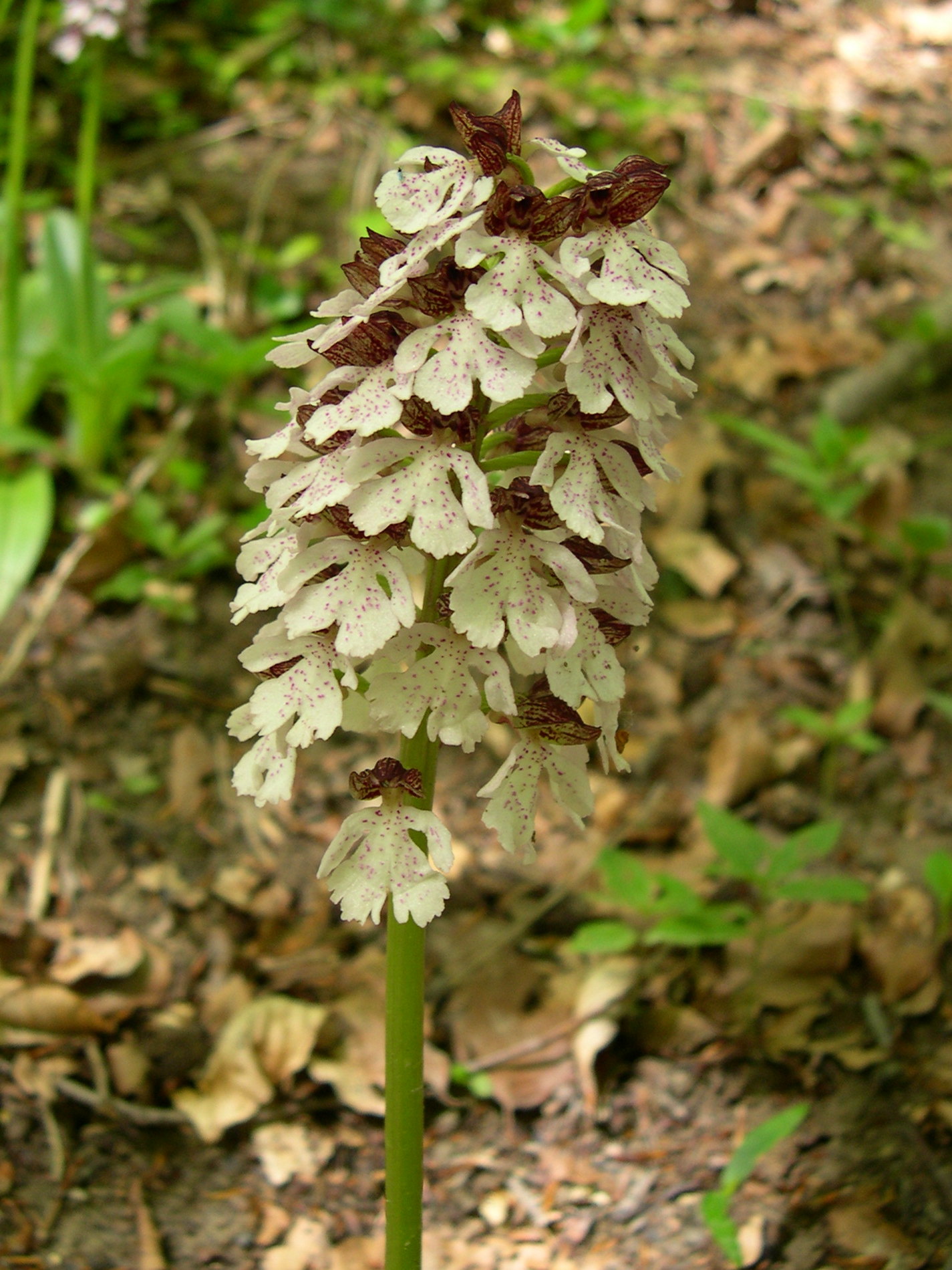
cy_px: 635
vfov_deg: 49.0
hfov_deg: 37.7
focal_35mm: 38
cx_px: 476
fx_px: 1393
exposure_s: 1/123
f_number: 2.8
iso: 100
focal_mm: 8
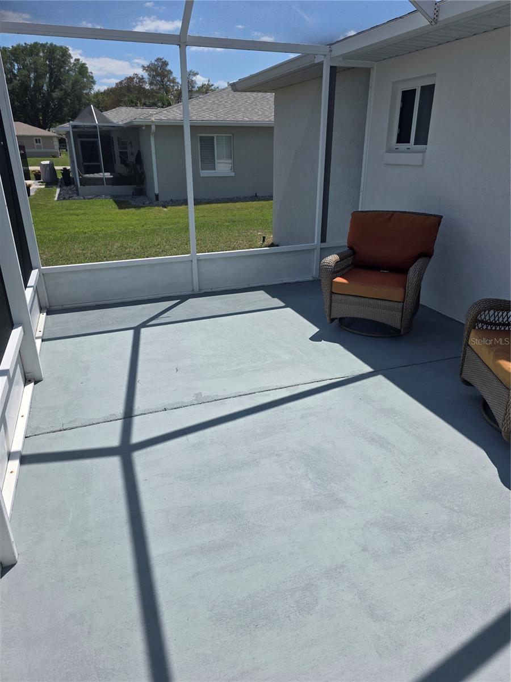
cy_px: 341
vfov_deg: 73.9
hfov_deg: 58.9
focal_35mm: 23
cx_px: 256
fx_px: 453
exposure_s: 1/5958
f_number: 1.7
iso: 80
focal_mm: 6.3
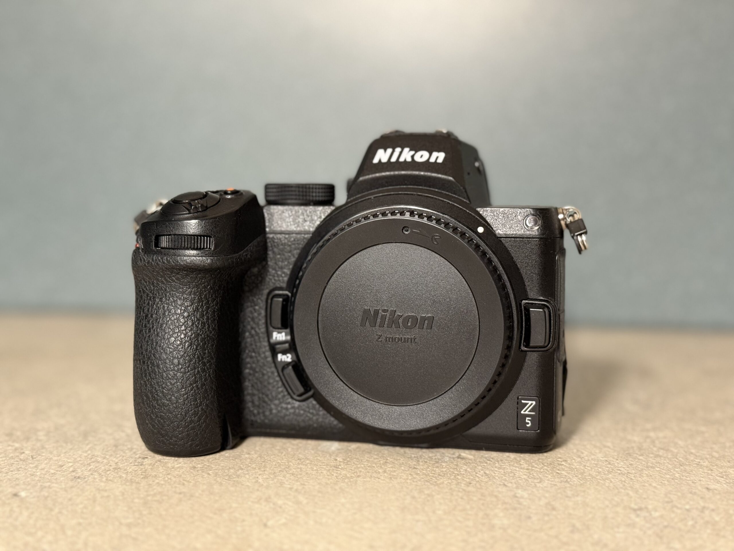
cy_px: 276
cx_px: 367
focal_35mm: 48
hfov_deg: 39.7
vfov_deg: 30.3
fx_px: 1018
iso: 250
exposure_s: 1/33
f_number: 1.78
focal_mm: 6.76
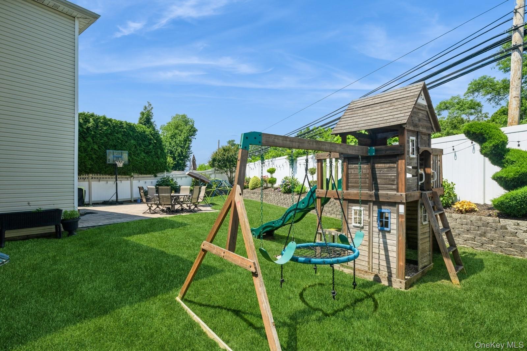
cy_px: 176
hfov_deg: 88.4
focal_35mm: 18
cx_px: 264
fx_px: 271
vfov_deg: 65.9
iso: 400
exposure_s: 1/500
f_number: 11
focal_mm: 18.5
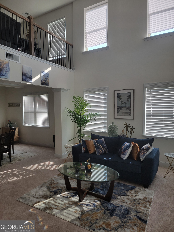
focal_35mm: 24
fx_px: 161
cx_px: 87
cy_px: 116
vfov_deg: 71.6
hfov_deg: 56.8
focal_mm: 6.7
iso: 25
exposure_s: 1/120
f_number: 1.8
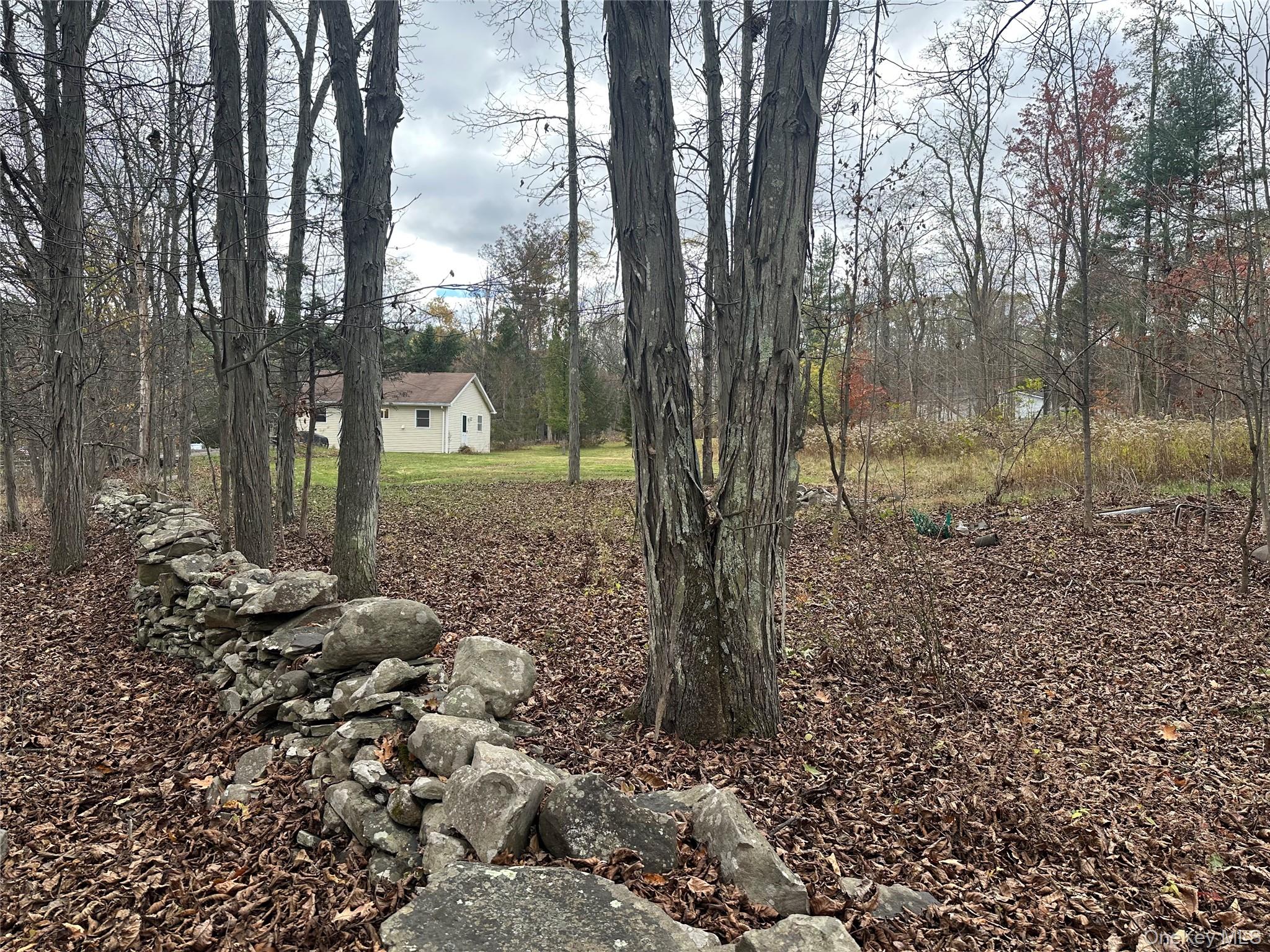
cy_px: 476
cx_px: 635
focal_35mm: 24
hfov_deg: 71.6
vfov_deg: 56.8
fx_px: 881
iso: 80
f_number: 1.78
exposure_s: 1/843
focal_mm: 6.86
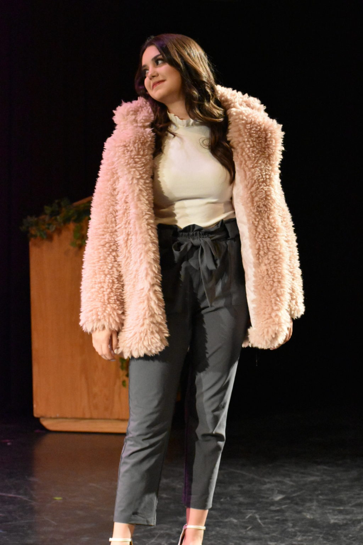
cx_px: 182
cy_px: 272
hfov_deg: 13.0
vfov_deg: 19.5
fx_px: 1588
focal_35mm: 105
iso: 9000
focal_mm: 70
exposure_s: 1/250
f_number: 4.5
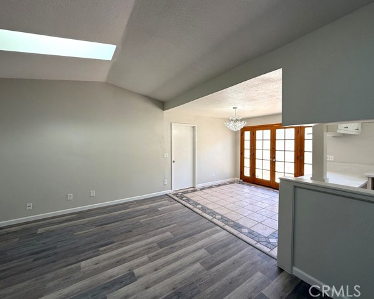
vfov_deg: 84.0
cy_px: 146
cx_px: 202
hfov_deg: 96.6
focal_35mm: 15
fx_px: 166
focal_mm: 2.22
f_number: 2.2
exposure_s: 1/99
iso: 50
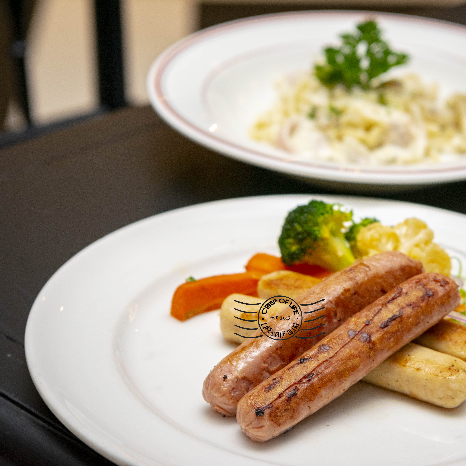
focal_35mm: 108
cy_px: 231
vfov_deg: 16.1
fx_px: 1645
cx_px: 346
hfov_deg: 16.1
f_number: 5
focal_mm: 56
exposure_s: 1/60
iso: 400
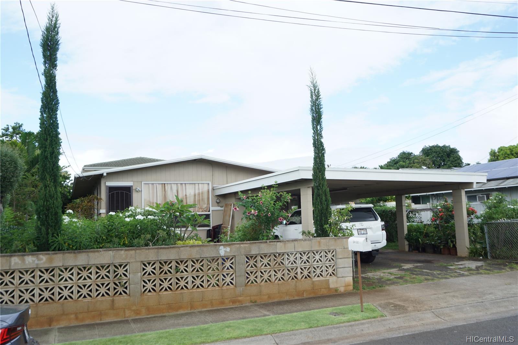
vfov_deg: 41.7
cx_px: 259
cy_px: 172
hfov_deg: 59.5
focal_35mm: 32
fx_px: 453
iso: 100
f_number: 6.3
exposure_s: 1/100
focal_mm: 21
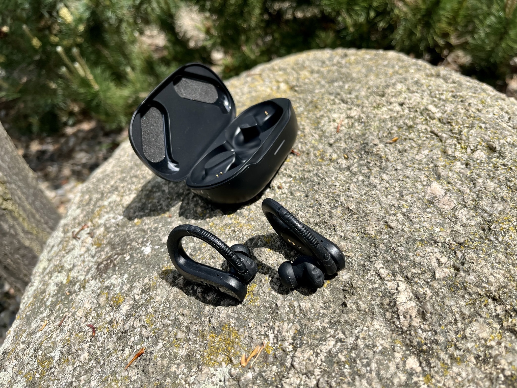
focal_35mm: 26
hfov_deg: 67.3
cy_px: 194
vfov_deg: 53.1
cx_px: 258
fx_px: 388
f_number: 1.6
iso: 50
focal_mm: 5.1
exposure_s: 1/3311
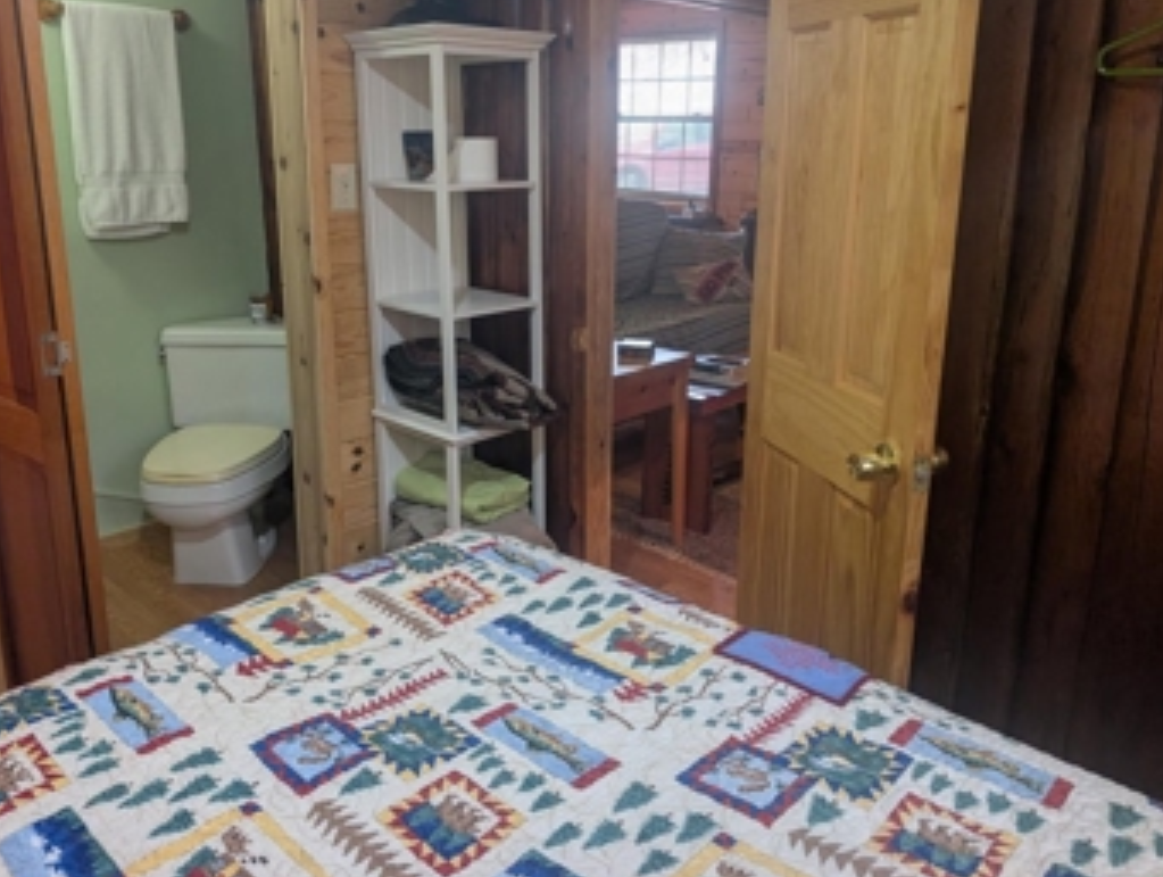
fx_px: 942
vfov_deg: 49.7
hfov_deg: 63.4
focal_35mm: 28
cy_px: 369
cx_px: 590
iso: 140
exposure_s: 1/120
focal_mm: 6.9
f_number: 1.68
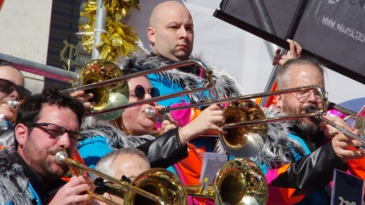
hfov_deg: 5.9
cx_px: 210
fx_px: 3543
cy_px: 88
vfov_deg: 3.3
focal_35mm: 366
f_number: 11
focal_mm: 200
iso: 200
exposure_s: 1/400
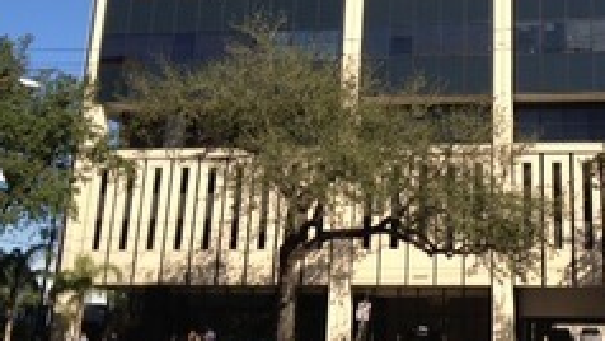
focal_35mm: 64
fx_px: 1027
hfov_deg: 32.2
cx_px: 450
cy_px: 28
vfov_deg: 18.5
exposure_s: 1/1577
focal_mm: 4.28
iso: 64
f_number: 2.4
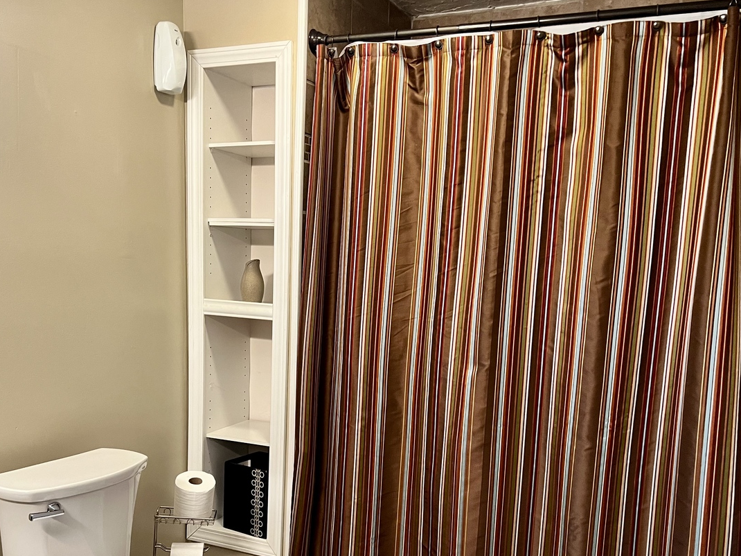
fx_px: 749
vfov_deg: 40.2
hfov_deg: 52.6
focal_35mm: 35
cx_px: 335
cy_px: 369
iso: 320
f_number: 1.5
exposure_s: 1/60
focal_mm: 5.7
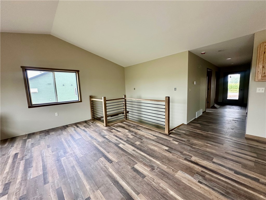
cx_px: 133
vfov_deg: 85.7
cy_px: 100
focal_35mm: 14
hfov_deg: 102.1
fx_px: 108
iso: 250
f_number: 2.2
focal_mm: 2.22
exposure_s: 1/99
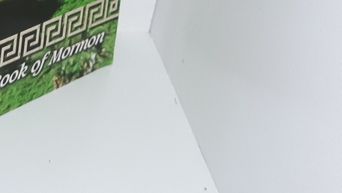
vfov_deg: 11.2
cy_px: -154
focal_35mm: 101
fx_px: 916
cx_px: -70
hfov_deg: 19.8
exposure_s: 1/120
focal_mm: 3.7
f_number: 1.7
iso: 64
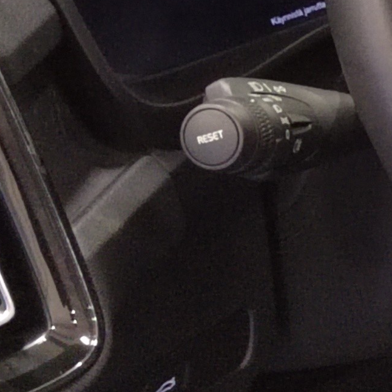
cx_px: 1032
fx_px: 1986
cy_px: 248
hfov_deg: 9.6
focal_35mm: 155
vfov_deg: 11.3
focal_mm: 5.52
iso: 3297
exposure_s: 1/50
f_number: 1.9
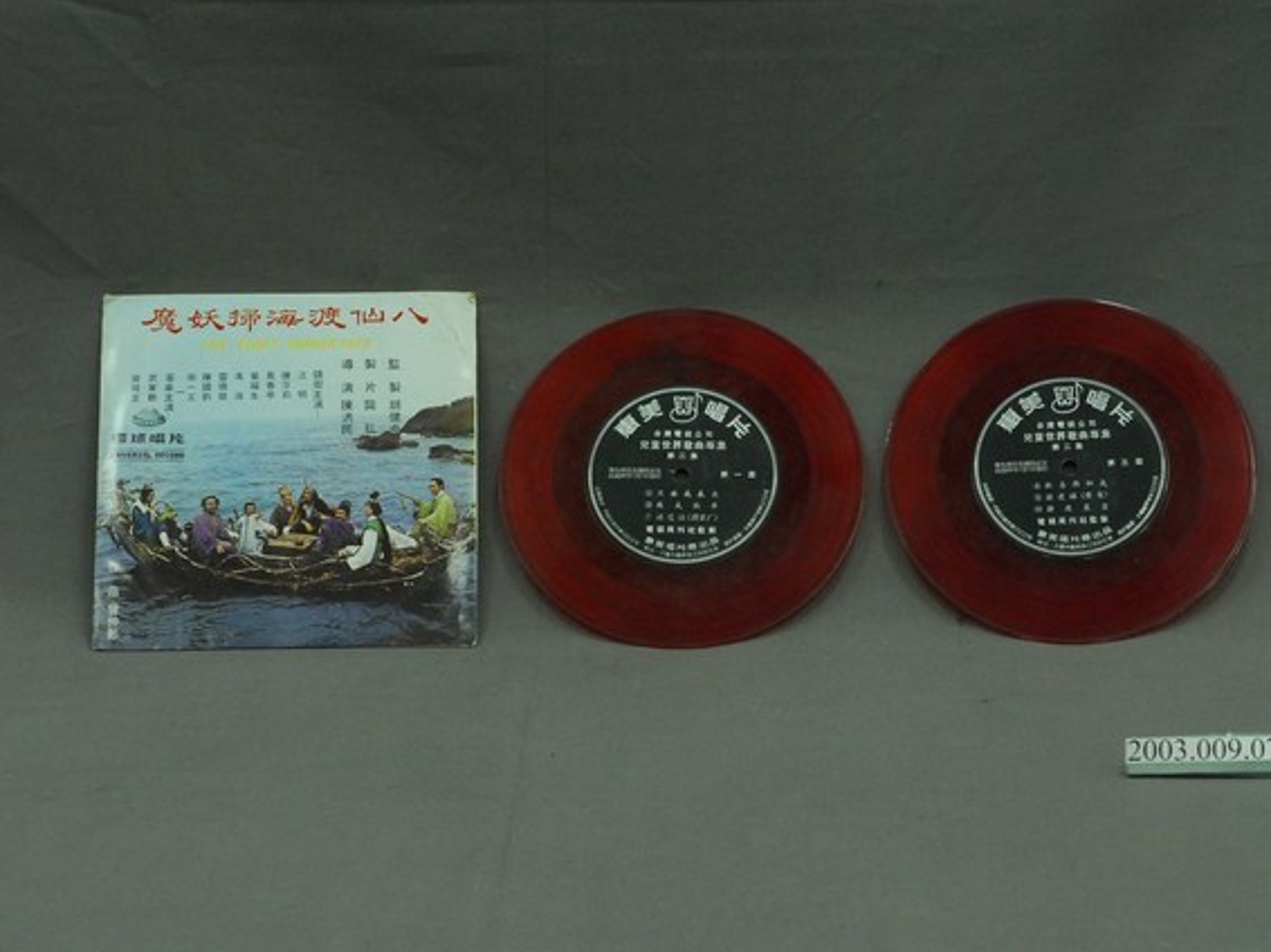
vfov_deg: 15.1
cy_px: 478
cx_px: 683
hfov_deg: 20.0
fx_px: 3597
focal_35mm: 98
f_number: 10
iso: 1000
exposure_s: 1/20
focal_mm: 60
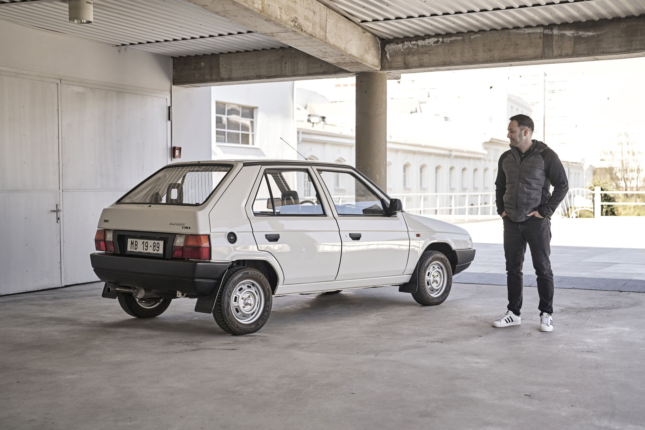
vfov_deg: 27.0
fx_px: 896
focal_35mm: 50
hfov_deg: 39.6
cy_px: 215
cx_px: 322
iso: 100
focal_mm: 50
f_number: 2.5
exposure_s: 1/250
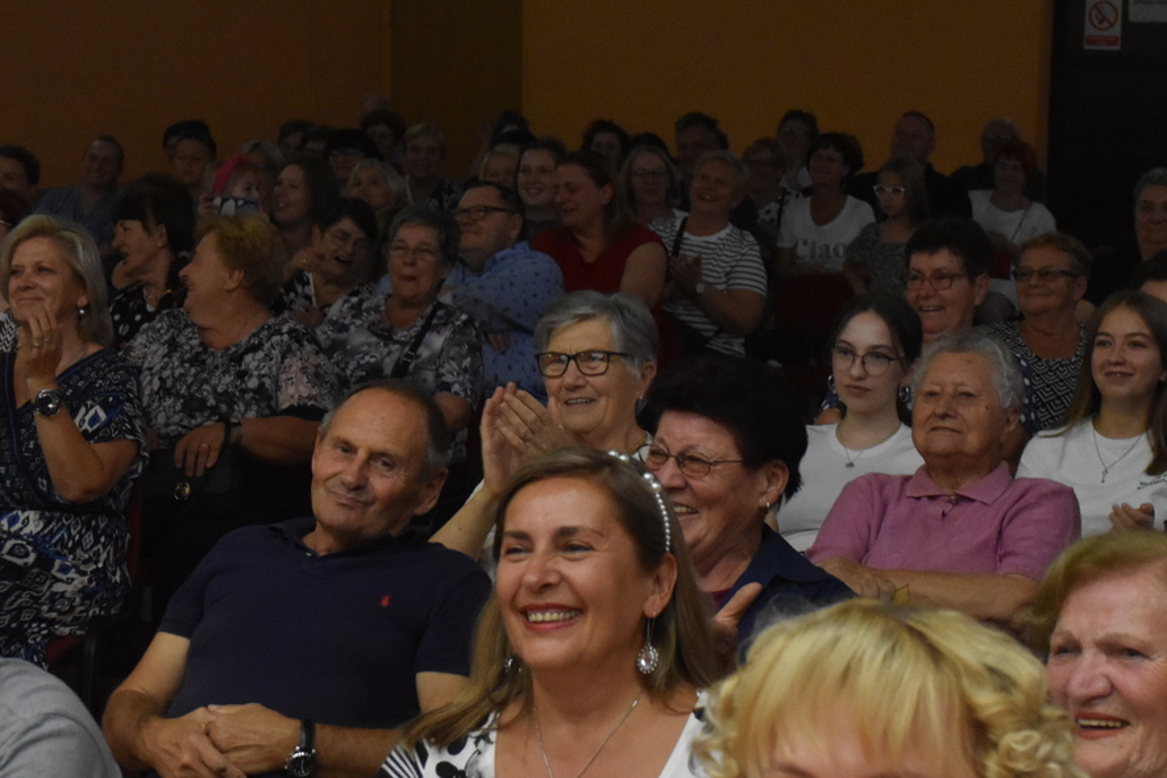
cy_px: 449
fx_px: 2880
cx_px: 623
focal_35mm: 89
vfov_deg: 15.4
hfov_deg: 22.9
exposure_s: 1/125
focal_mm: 35
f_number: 5
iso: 3200
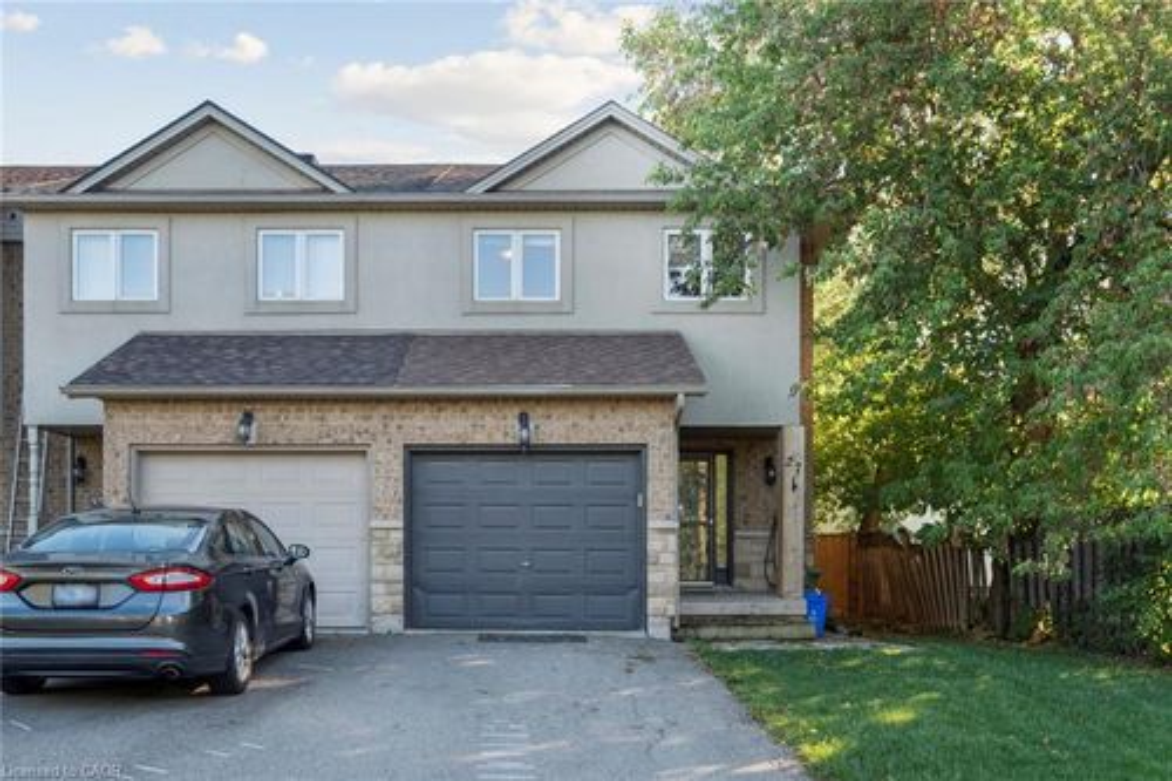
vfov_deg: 39.9
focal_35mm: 33
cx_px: 586
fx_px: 1074
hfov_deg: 57.2
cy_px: 390
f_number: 6.3
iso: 500
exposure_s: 1/125
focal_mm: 33
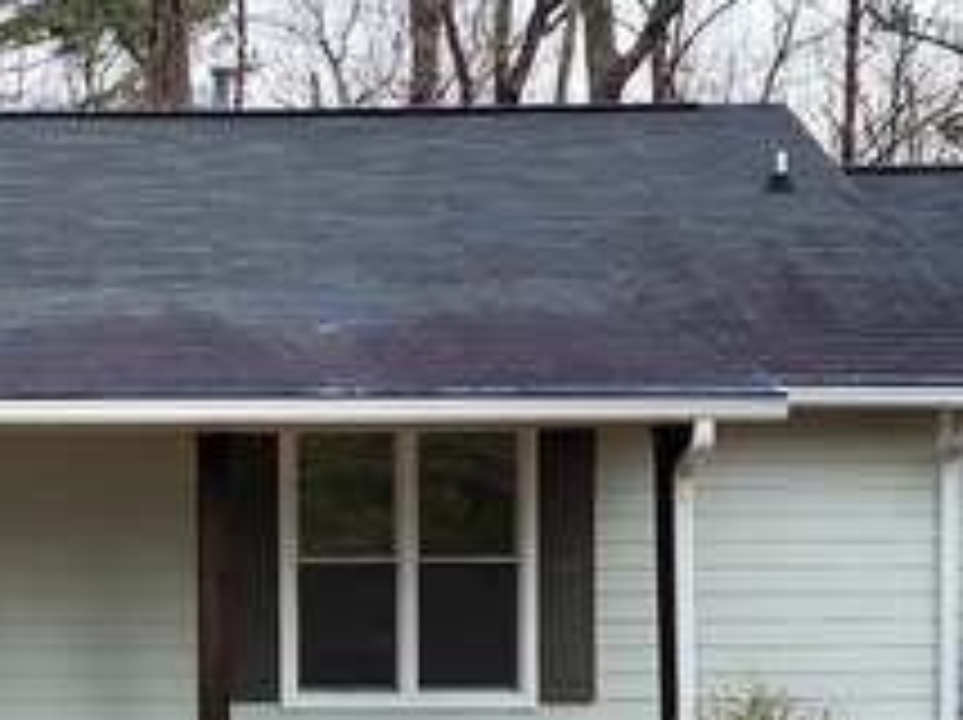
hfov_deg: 21.8
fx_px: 2390
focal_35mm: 86
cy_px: 482
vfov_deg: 17.1
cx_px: -40
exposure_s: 1/333
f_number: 1.8
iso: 12
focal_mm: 6.4
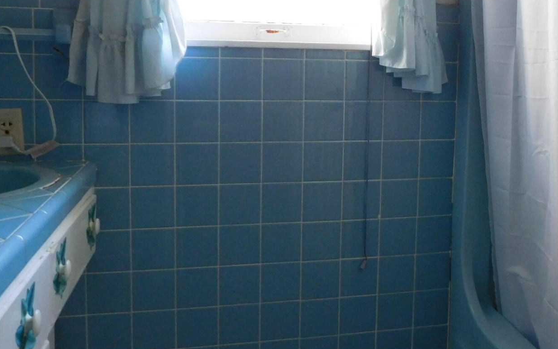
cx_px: 371
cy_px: 110
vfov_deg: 30.3
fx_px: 639
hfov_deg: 46.5
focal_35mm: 42
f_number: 3
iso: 280
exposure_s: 1/30
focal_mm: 4
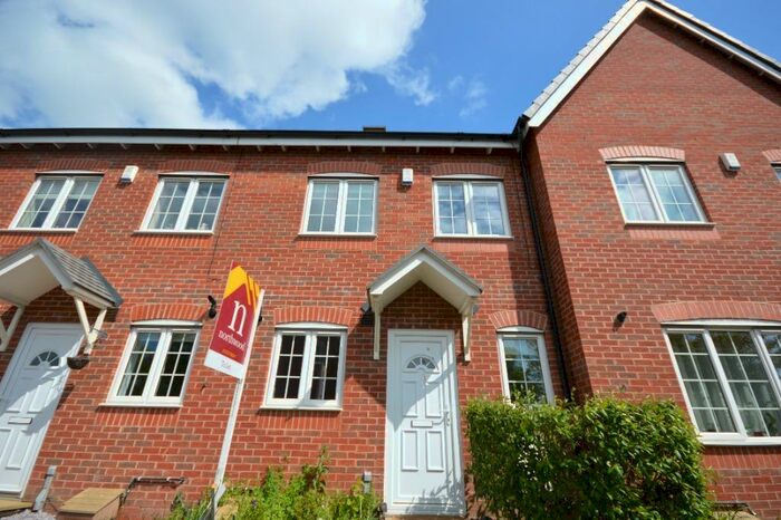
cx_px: 390
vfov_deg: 72.0
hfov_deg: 95.0
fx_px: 358
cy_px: 260
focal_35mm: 16
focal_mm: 11
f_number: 9
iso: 100
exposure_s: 1/320
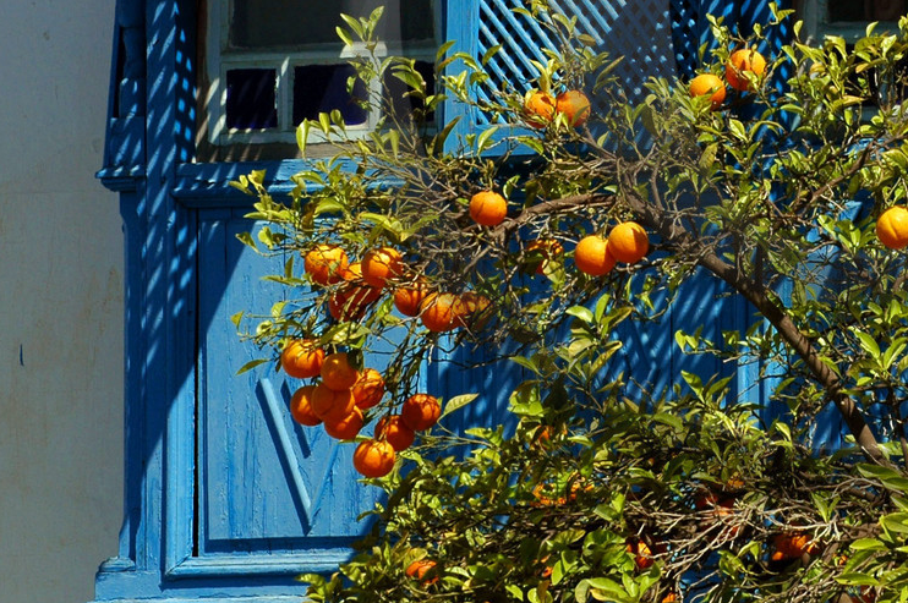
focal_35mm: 550
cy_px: 2
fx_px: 13857
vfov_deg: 2.5
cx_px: 849
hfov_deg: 3.8
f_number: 9
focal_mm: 170
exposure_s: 1/500
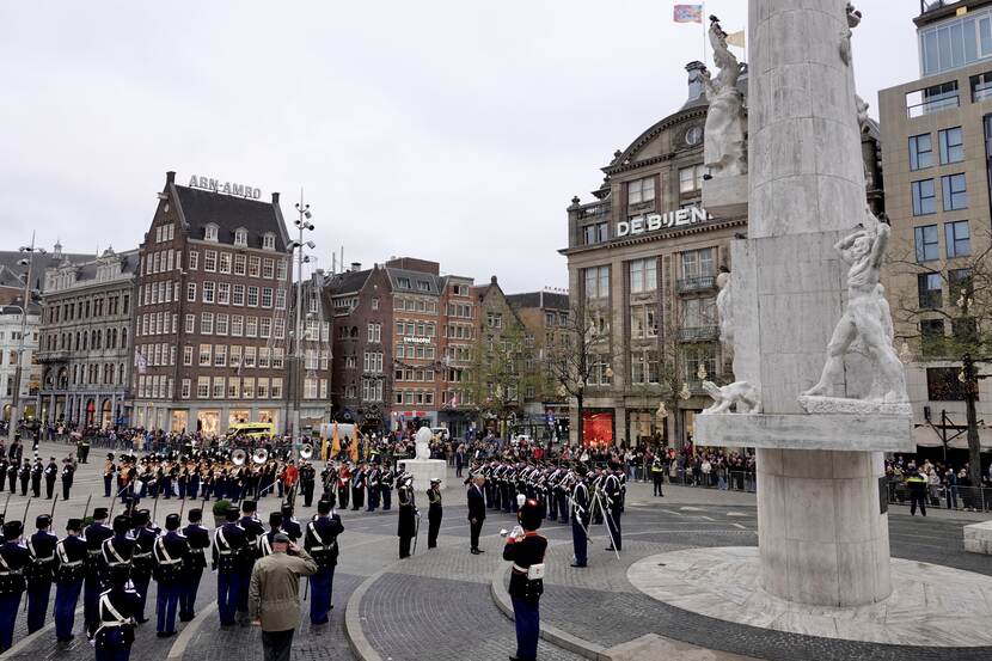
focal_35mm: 24
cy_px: 330
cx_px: 496
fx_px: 661
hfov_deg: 73.8
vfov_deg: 53.1
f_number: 2.4
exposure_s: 1/160
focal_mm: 8.8
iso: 100
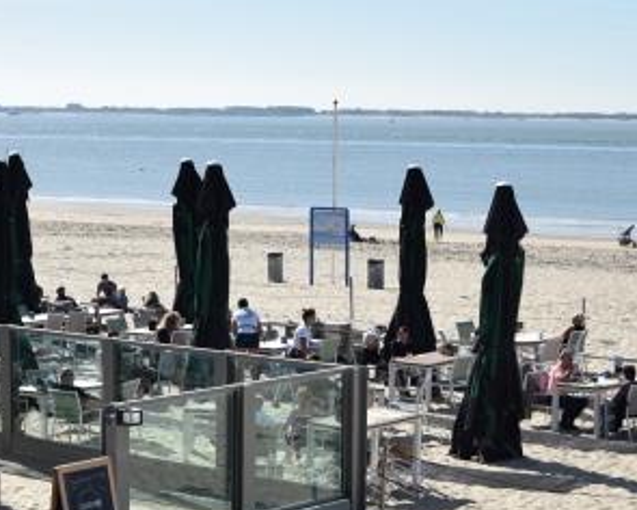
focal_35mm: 103
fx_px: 1935
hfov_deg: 18.7
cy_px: 432
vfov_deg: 14.9
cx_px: 310
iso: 100
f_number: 3.8
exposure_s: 1/1250
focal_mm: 21
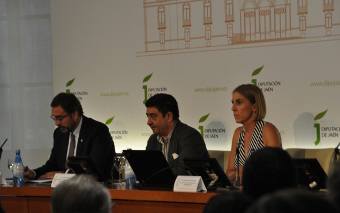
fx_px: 1427
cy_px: 109
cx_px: 170
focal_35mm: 154
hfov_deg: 13.6
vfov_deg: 8.5
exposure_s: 1/100
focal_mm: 100
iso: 1600
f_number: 5.6
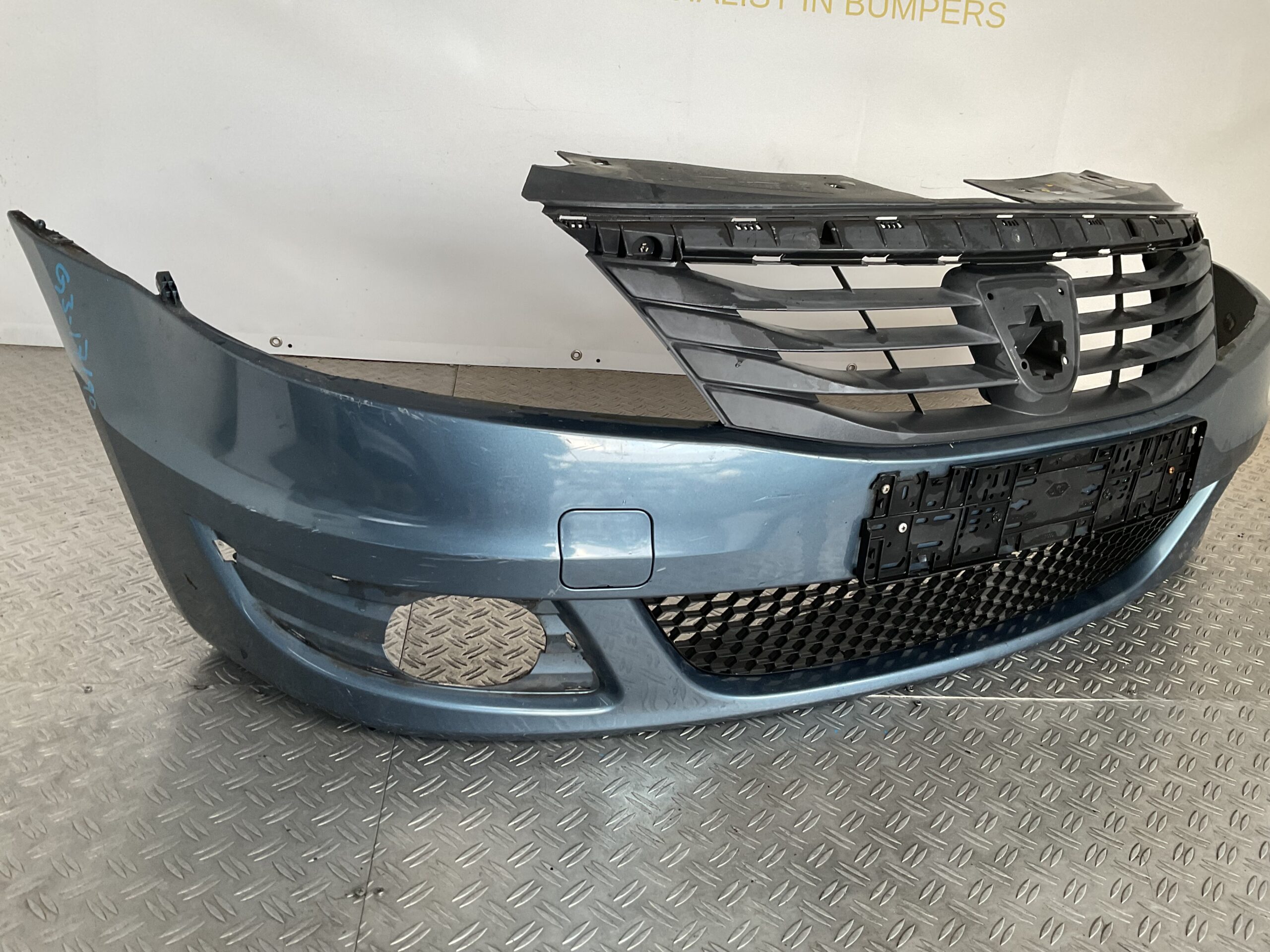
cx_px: 635
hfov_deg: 61.7
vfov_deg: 48.2
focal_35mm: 29
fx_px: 1064
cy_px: 476
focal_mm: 3
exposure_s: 1/60
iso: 50
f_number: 1.8
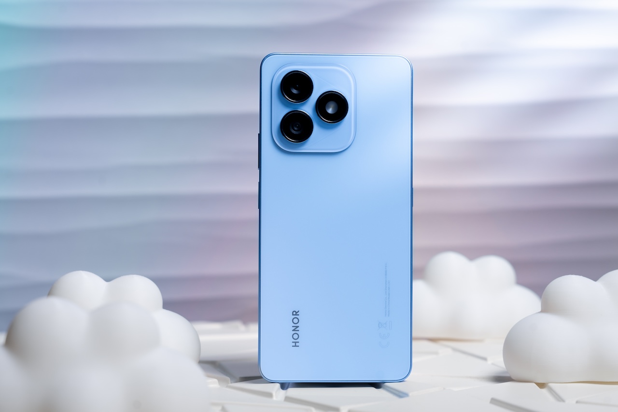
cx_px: 309
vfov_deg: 19.5
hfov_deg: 28.8
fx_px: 1201
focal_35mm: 70
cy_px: 206
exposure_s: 1/250
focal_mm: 70
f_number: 6.3
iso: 500
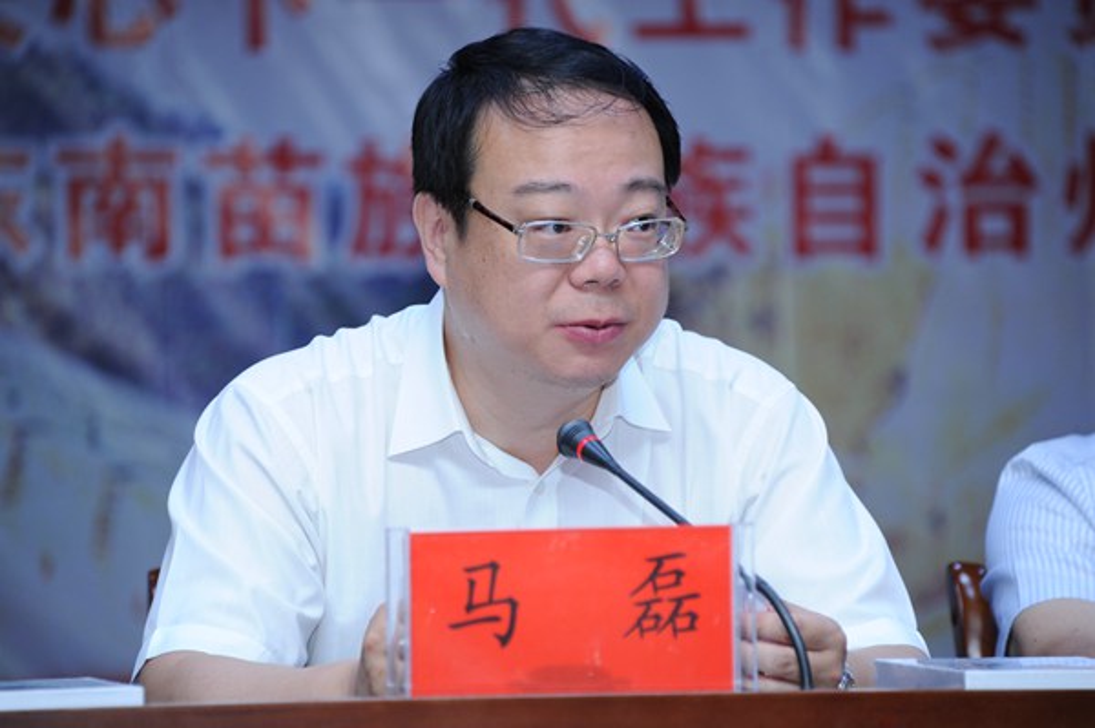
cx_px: 548
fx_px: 9117
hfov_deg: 6.9
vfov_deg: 4.6
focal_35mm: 300
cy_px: 364
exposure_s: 1/160
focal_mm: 300
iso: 1600
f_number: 5.6
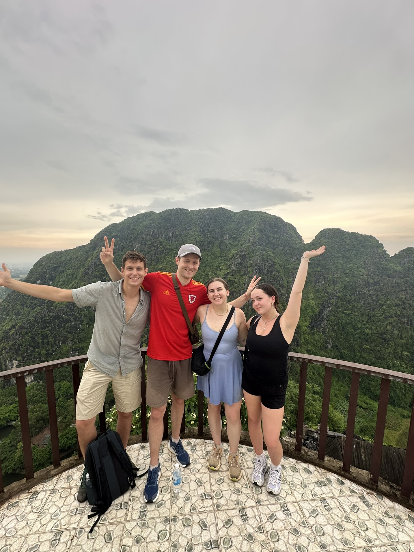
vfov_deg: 98.1
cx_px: 203
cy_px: 289
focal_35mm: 15
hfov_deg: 81.8
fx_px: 239
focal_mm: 2.22
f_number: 2.2
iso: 50
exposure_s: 1/99
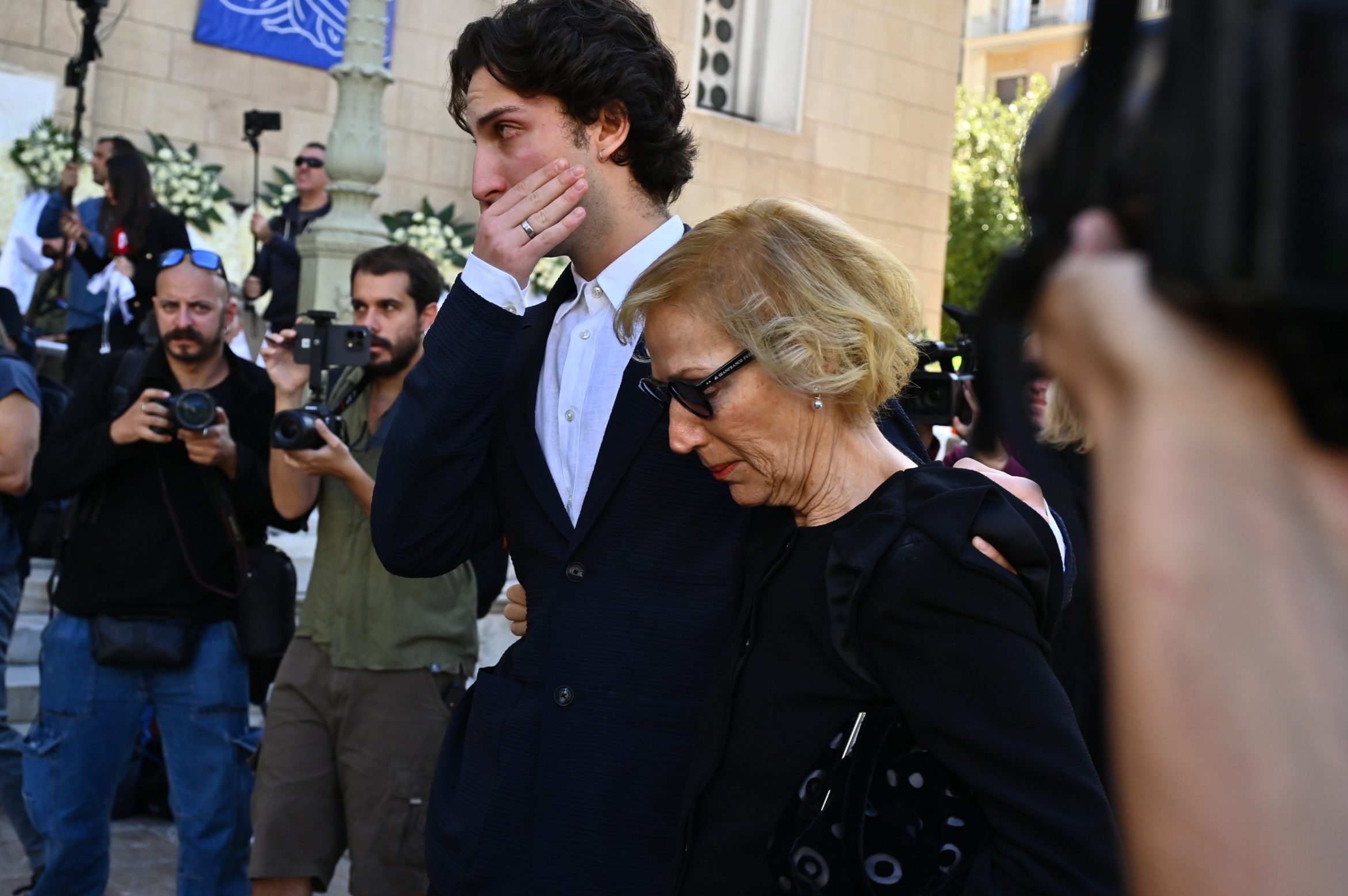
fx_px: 1796
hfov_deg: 41.1
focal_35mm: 48
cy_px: 457
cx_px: 662
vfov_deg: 28.0
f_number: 6.3
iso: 800
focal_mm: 44
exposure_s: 1/640
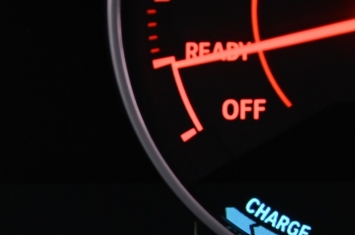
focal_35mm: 283
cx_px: 41
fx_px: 2787
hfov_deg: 7.3
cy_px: 182
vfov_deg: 4.8
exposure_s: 1/30
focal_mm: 85
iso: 2000
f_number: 4
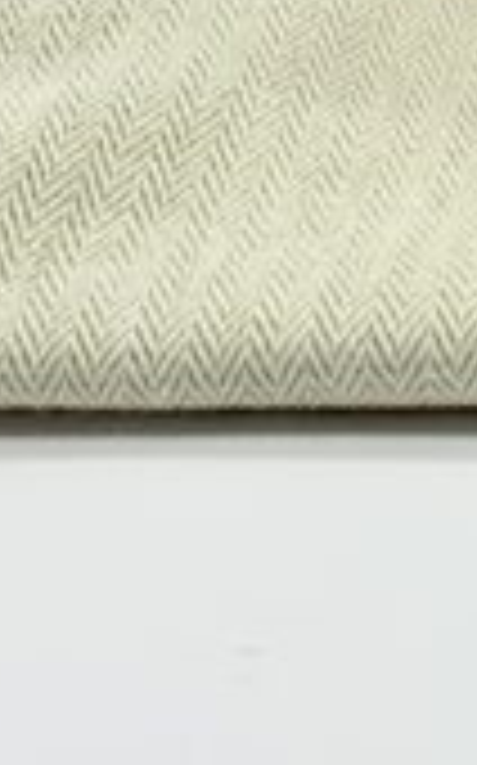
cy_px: -922
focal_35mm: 166
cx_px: 1296
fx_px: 3459
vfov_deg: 11.1
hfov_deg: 7.2
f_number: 1.8
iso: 25
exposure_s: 1/137
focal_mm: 4.25
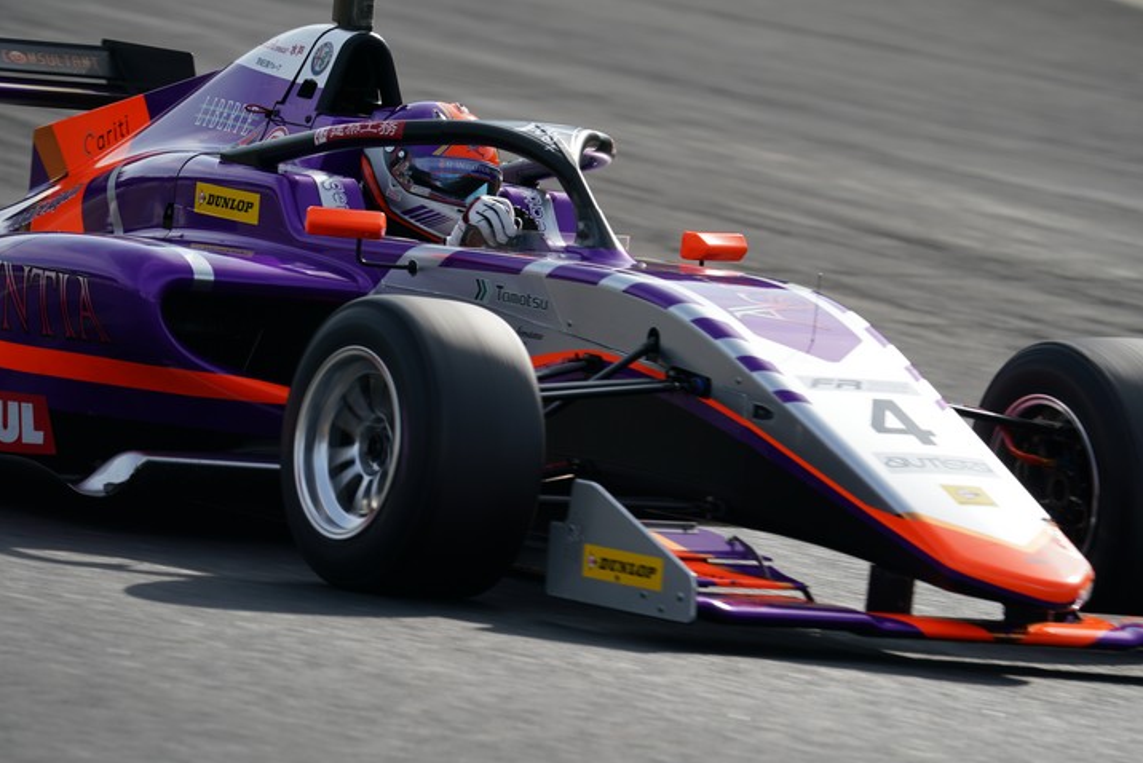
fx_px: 19152
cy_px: 382
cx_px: 572
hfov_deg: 3.4
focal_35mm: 603
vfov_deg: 2.3
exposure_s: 1/320
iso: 200
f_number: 10
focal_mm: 600
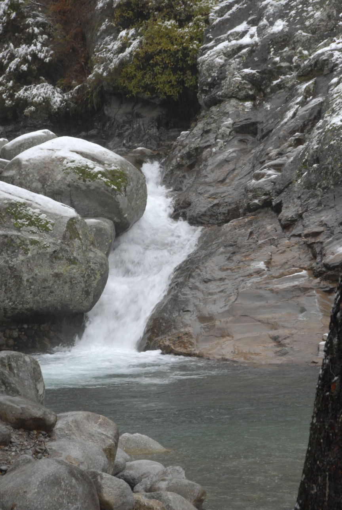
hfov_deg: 8.7
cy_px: 255
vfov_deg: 13.0
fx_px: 2238
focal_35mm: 158
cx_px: 171
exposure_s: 1/40
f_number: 11
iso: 400
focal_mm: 105
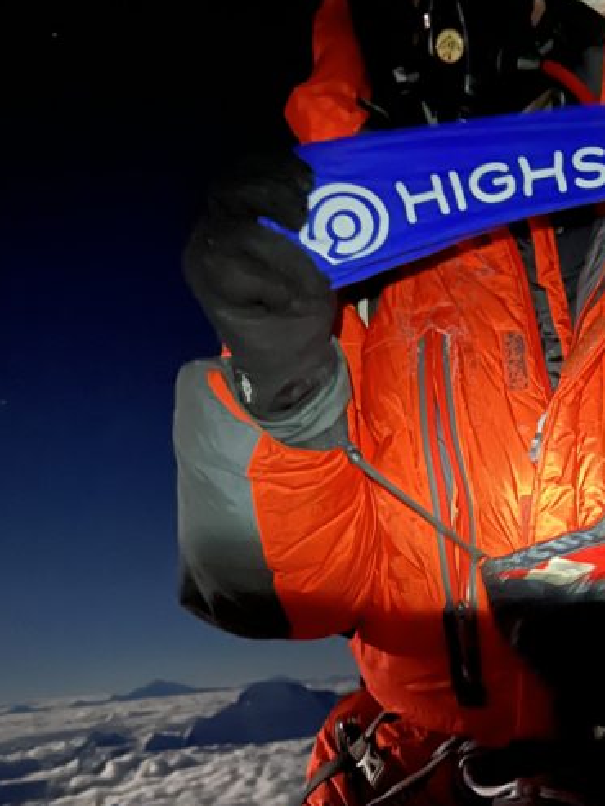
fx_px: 1258
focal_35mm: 54
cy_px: 647
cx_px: 482
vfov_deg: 34.4
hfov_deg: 26.5
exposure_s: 1/5
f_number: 1.5
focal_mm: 5.7
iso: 2500
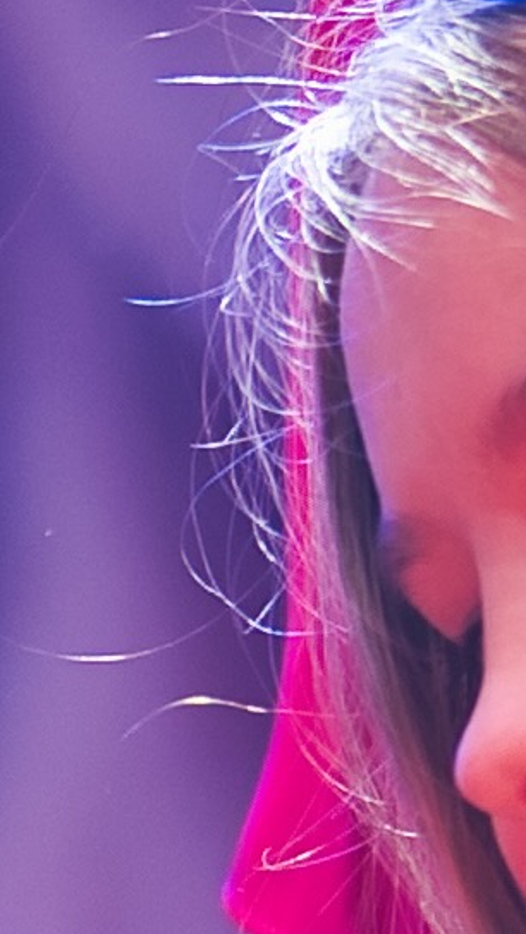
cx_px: -2008
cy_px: 2144
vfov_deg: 3.1
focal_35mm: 682
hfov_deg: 1.8
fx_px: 16910
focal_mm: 59
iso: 250
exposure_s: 1/320
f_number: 2.2
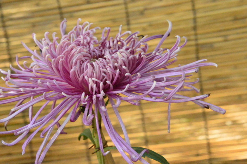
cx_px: 125
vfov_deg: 11.3
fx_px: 833
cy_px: 83
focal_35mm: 122
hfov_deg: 16.9
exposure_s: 1/125
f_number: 18
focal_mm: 75
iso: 6400
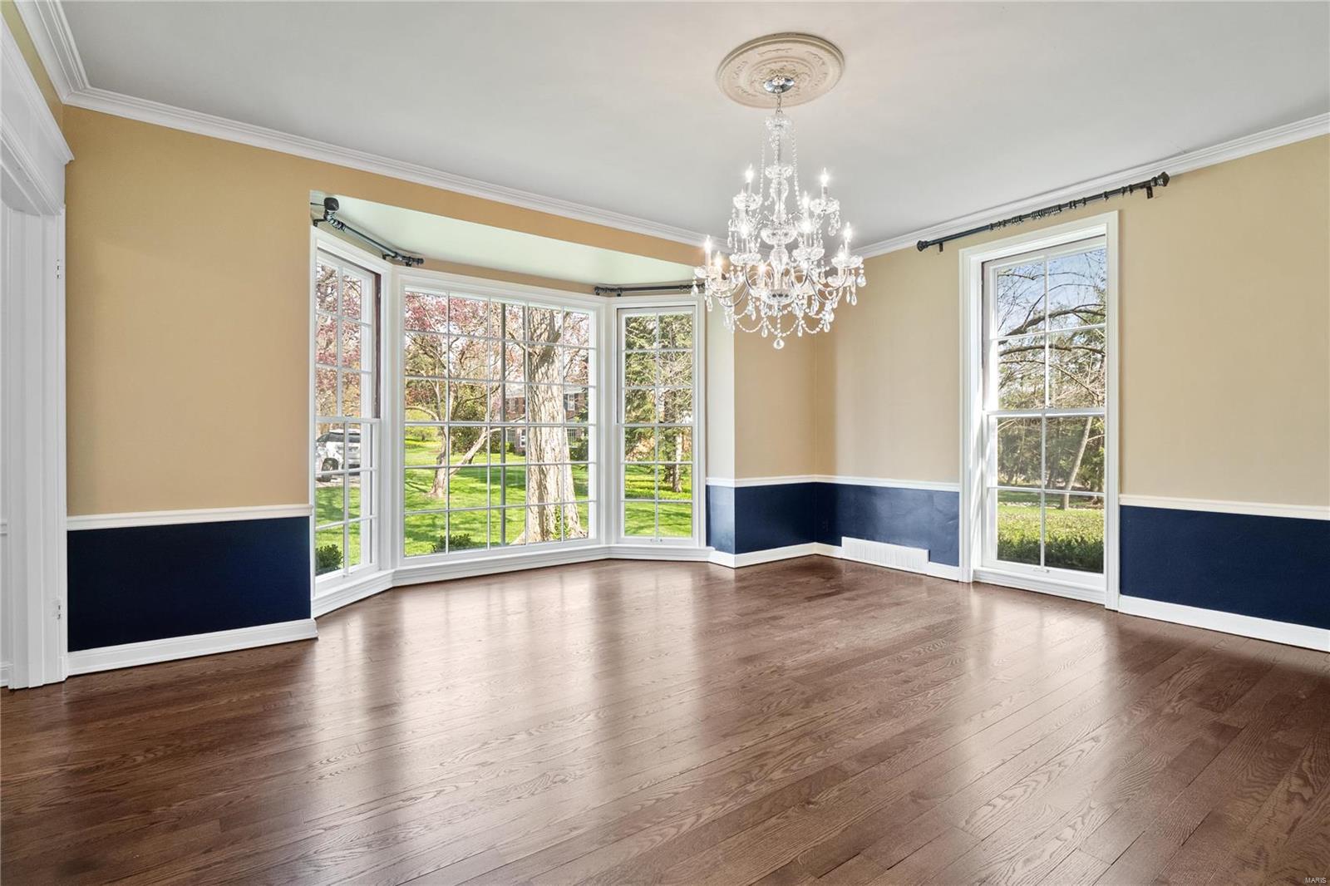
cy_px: 443
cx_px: 665
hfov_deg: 96.7
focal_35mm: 16
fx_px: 591
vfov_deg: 73.7
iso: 400
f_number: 6.3
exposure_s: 1/13
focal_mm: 8
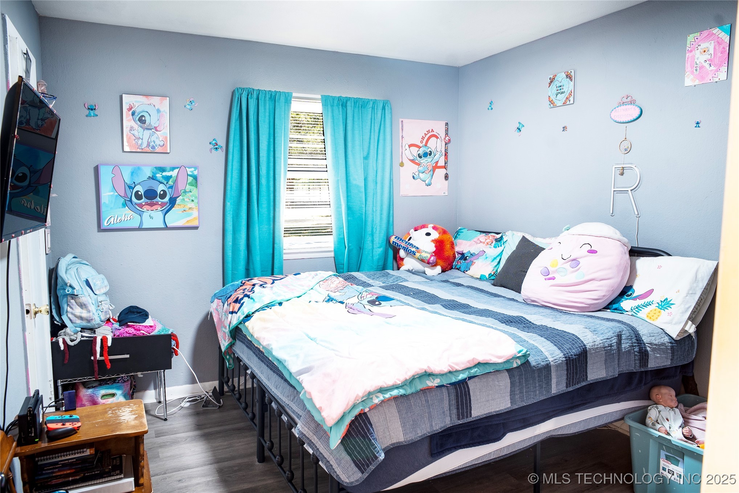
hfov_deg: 73.7
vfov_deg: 53.1
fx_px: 493
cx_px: 370
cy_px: 246
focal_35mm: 24
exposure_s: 1/160
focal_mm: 16
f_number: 8
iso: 400
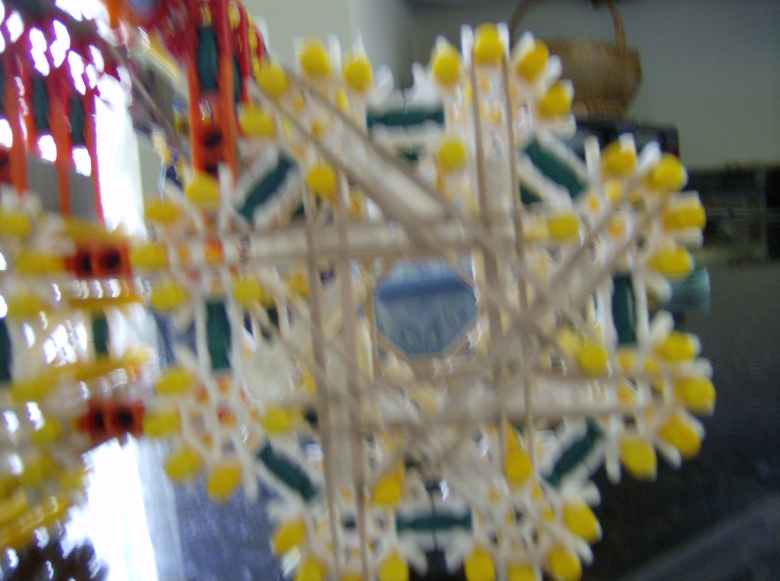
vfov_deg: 39.5
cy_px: 290
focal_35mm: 36
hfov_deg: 51.5
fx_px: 809
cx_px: 390
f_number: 2.8
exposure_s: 1/4.49
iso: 200
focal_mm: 6
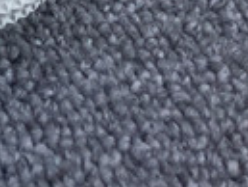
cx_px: -525
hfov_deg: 7.8
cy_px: -452
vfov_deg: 6.1
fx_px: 1549
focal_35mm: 216
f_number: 2.4
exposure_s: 1/500
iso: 25
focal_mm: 3.3
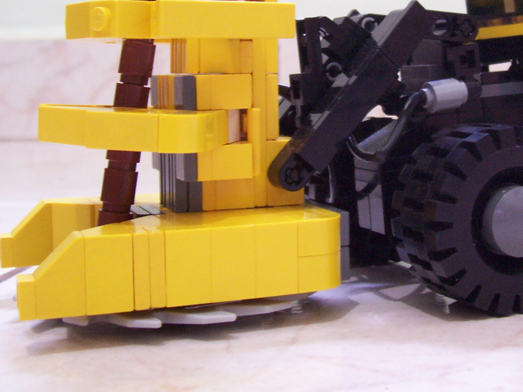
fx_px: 952
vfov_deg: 22.9
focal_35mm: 63
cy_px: 69
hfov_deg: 30.1
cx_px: 403
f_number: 2.7
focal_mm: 5.6
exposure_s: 1/2.83
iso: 160
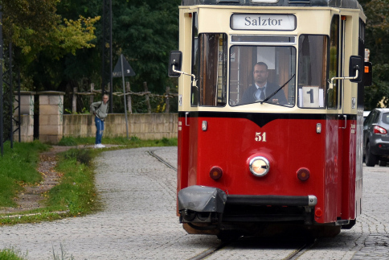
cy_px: 12
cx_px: 220
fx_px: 6748
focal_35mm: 624
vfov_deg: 2.2
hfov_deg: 3.3
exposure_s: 1/1000
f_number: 5.3
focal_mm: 155
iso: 450
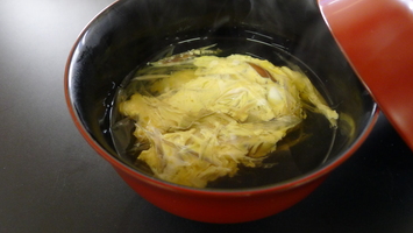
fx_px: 329
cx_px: 235
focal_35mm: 30
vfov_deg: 39.0
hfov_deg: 64.0
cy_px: 107
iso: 400
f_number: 2
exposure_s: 1/40
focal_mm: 5.1
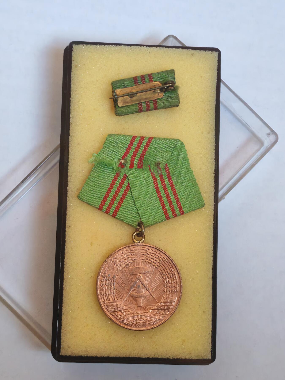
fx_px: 746
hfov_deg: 21.6
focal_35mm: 68
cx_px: 142
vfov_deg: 28.6
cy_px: 190
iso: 800
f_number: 1.95
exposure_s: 1/33
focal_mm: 5.52
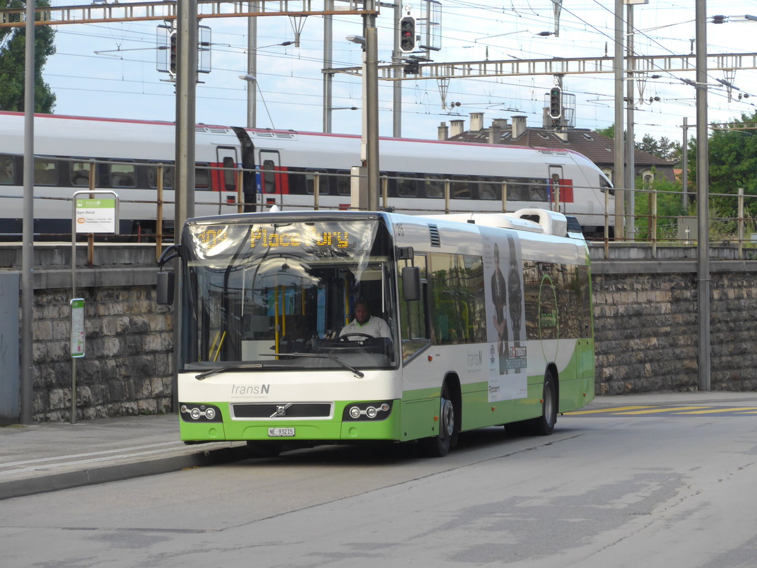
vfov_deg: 12.0
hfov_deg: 15.9
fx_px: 2712
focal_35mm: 124
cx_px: 378
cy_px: 284
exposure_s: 1/200
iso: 200
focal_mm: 24.3
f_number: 5.2
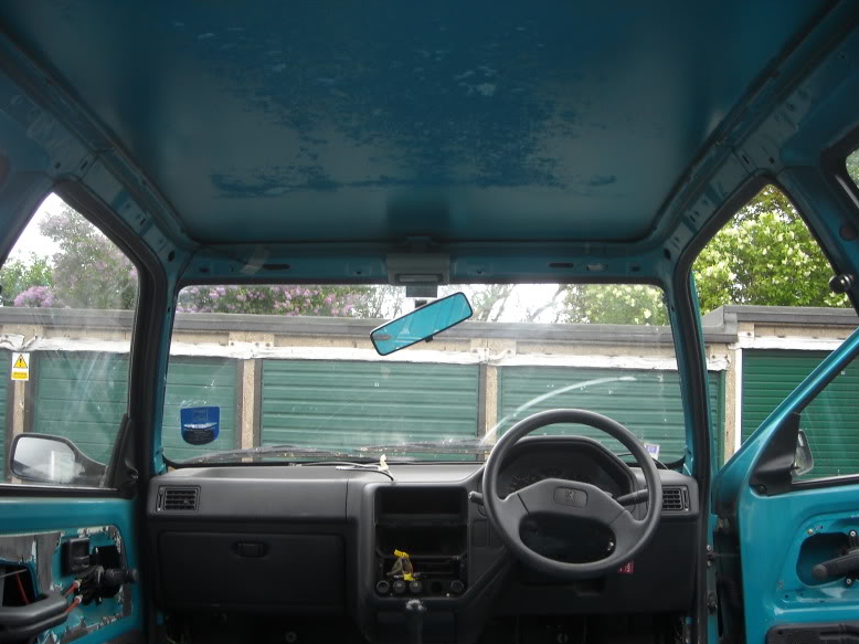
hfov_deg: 51.4
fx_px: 893
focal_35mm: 36
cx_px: 423
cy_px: 329
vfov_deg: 39.6
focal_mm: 5.7
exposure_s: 1/60
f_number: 2.8
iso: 70
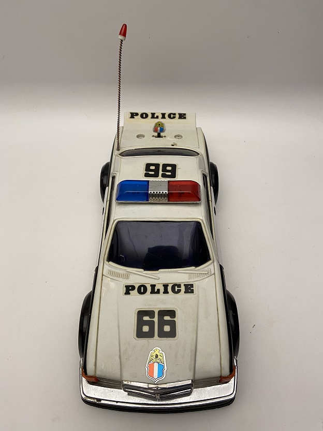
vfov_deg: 67.3
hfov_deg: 53.1
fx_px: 323
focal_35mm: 26
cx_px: 162
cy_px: 216
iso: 100
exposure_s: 1/50
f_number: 1.8
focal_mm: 4.25
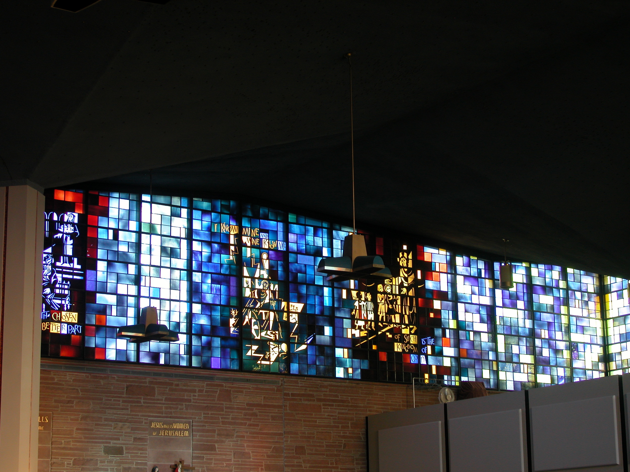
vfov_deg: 19.9
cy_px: 236
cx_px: 315
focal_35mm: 74
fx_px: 1347
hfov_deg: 26.3
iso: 100
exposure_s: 1/8.3
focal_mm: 18.8
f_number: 4.4
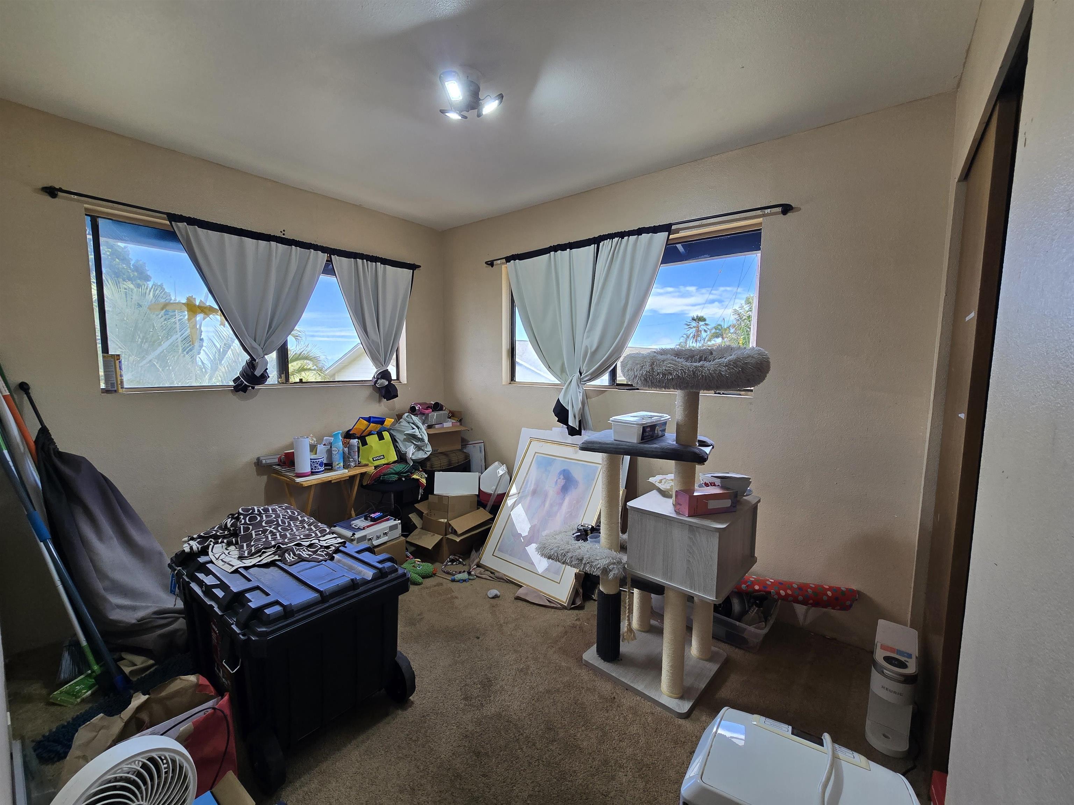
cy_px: 402
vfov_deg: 89.9
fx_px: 403
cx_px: 537
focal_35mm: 13
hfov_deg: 106.2
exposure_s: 1/90.1
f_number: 2.2
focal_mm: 2.2
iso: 50
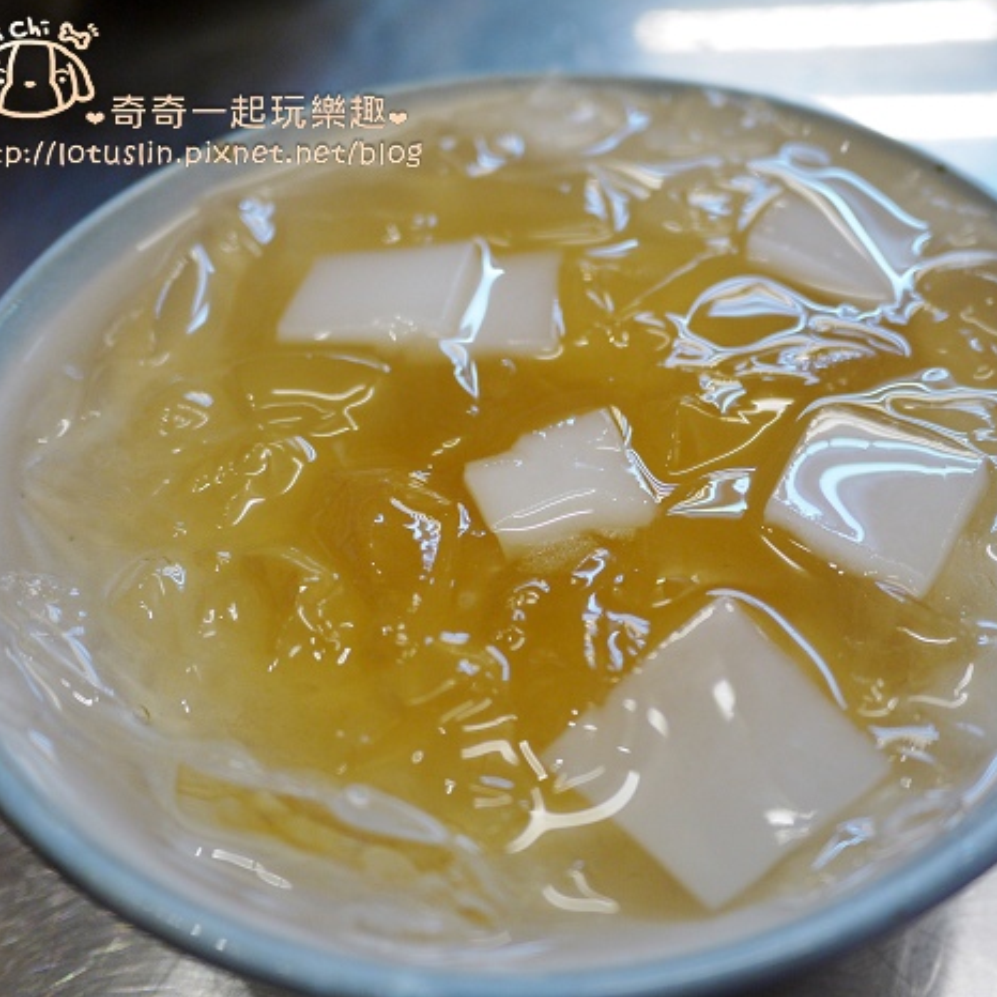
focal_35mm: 34
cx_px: 614
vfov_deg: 48.4
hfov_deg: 48.1
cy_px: 505
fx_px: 1108
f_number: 2.5
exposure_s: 1/60
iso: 160
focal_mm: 14
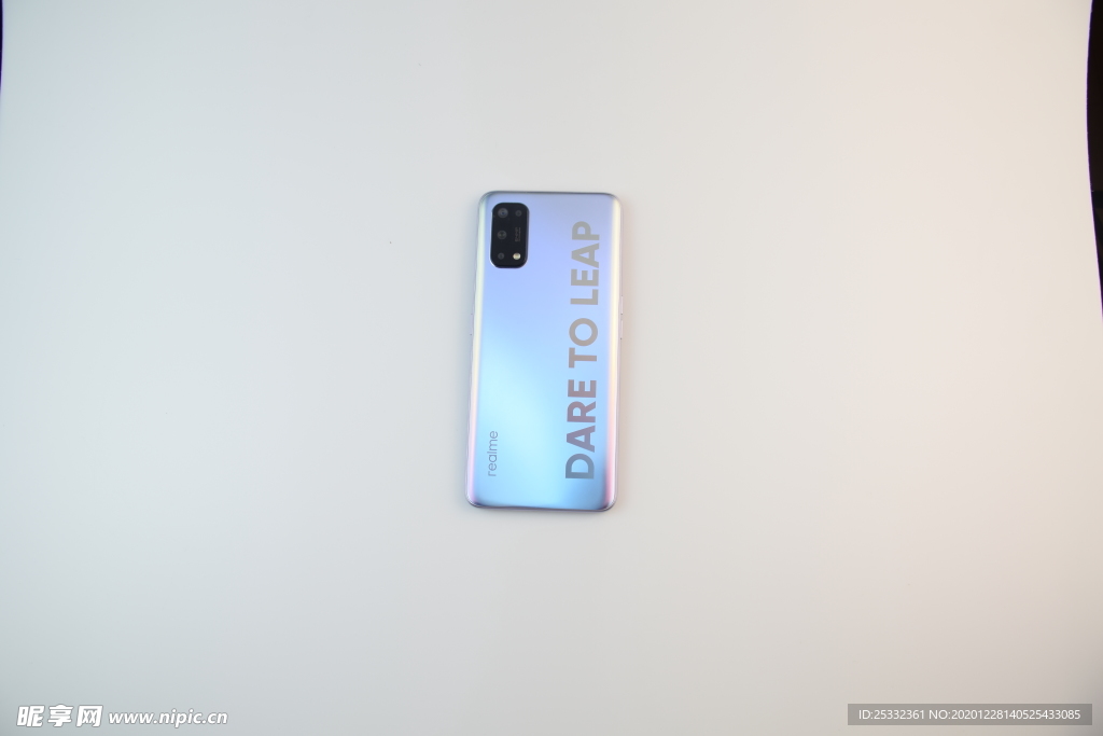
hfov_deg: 67.4
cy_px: 368
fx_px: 827
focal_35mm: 27
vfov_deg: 47.9
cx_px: 552
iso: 100
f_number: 6.3
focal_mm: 18
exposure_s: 1/60
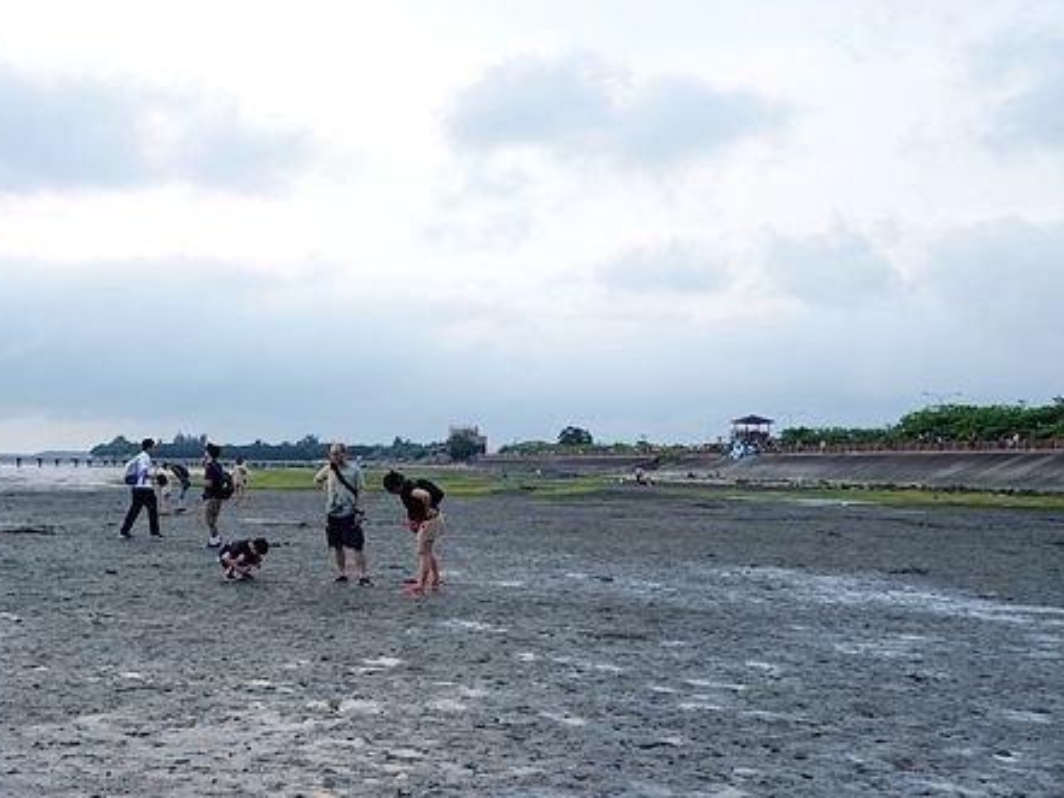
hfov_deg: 52.0
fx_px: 1045
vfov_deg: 41.4
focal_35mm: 34
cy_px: 512
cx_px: 287
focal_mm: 9
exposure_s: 1/50
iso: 125
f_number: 2.8
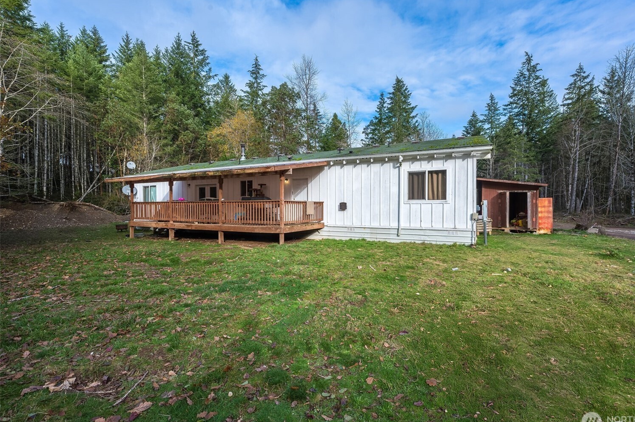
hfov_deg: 100.3
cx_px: 340
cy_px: 212
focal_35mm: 15
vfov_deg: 77.2
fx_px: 264
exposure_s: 1/100
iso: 100
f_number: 10
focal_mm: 14
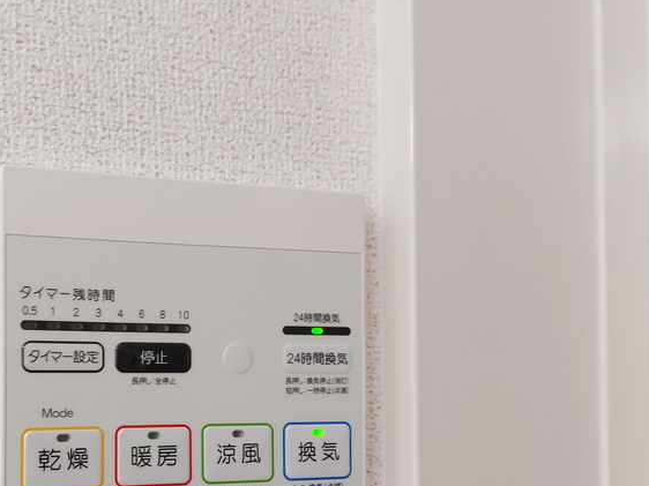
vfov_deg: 34.3
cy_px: 374
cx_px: 146
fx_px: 768
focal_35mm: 41
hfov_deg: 44.0
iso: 100
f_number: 1.8
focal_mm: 5.23
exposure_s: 1/24
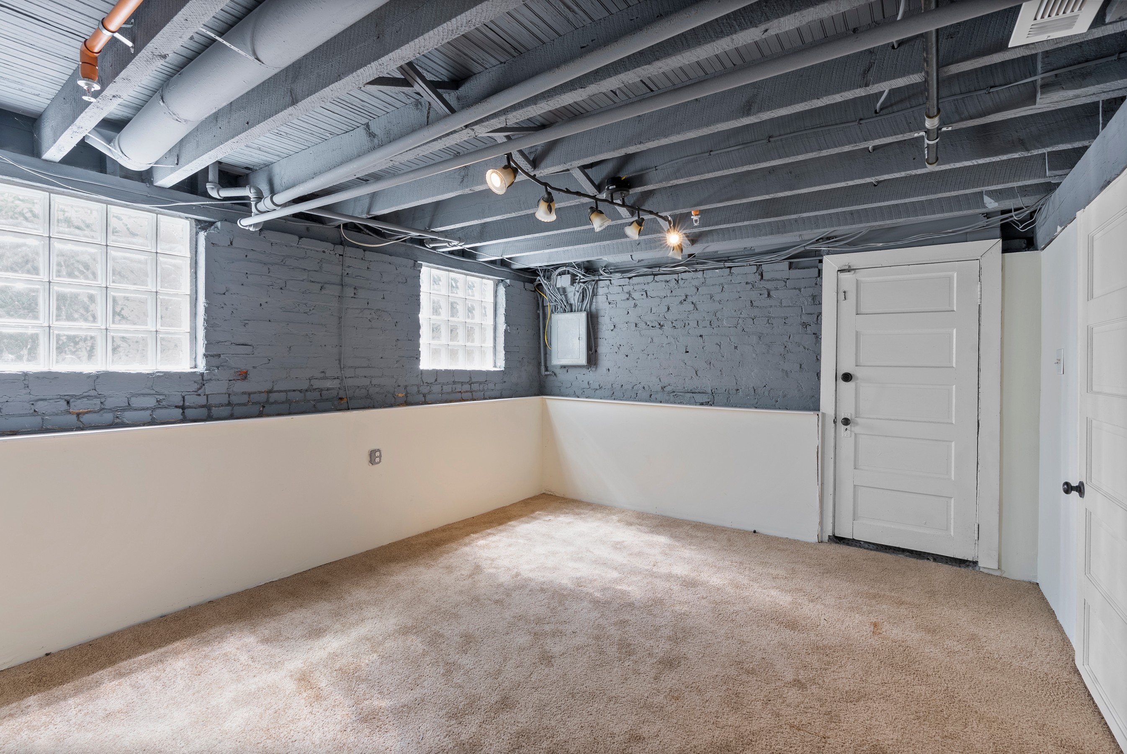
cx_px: 564
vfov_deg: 73.9
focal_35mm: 16
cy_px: 377
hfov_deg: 96.7
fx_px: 501
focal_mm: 16
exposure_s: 1/1.25
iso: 100
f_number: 8
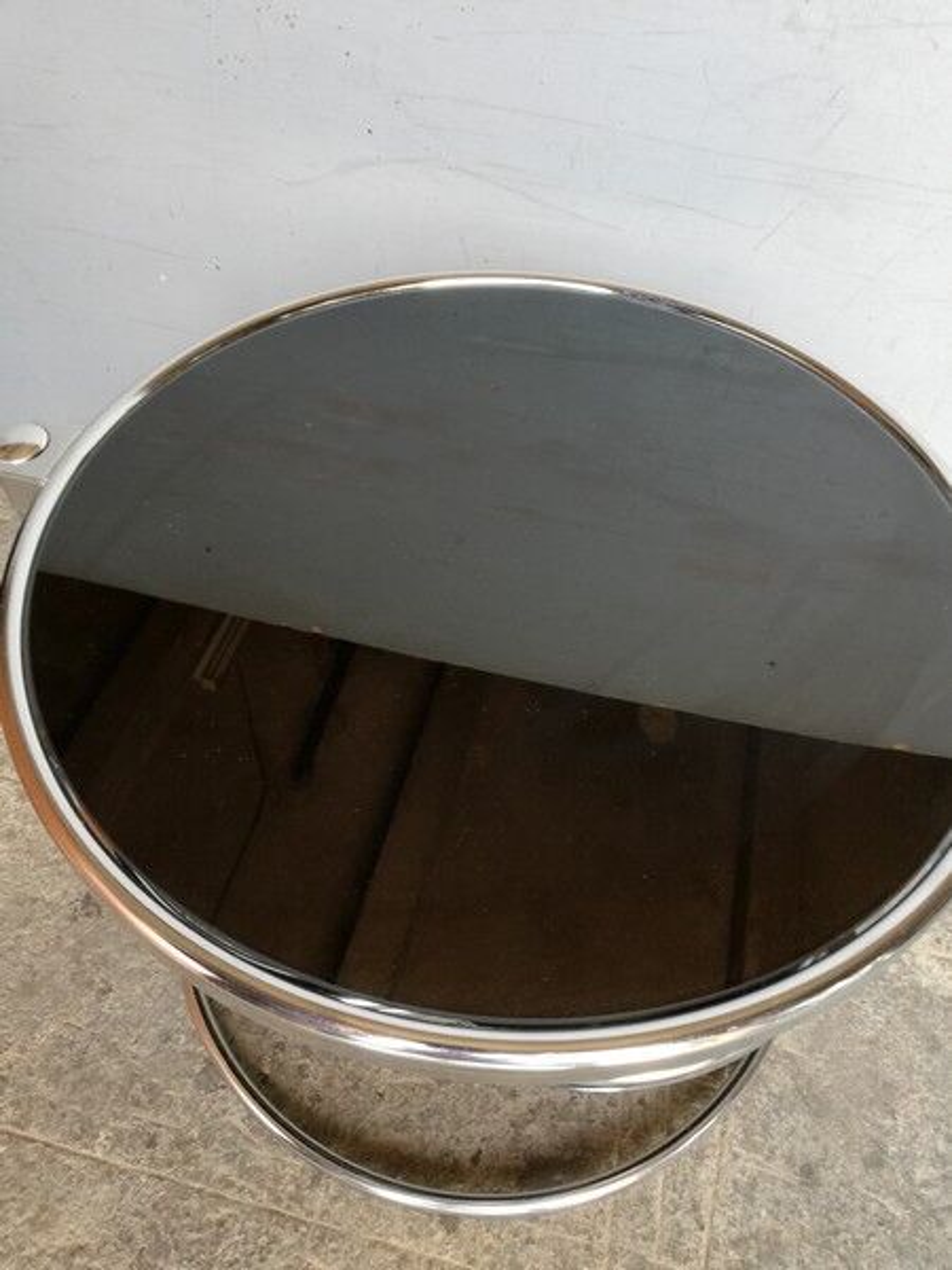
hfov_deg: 53.1
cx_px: 476
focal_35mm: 26
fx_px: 953
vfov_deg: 67.3
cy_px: 635
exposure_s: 1/50
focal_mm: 3.81
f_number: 2.2
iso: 125
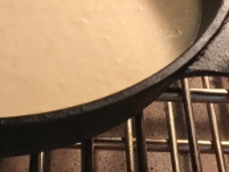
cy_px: -24
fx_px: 722
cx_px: 58
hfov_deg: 17.9
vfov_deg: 13.3
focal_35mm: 109
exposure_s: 1/15
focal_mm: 4.15
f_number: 2.2
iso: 100
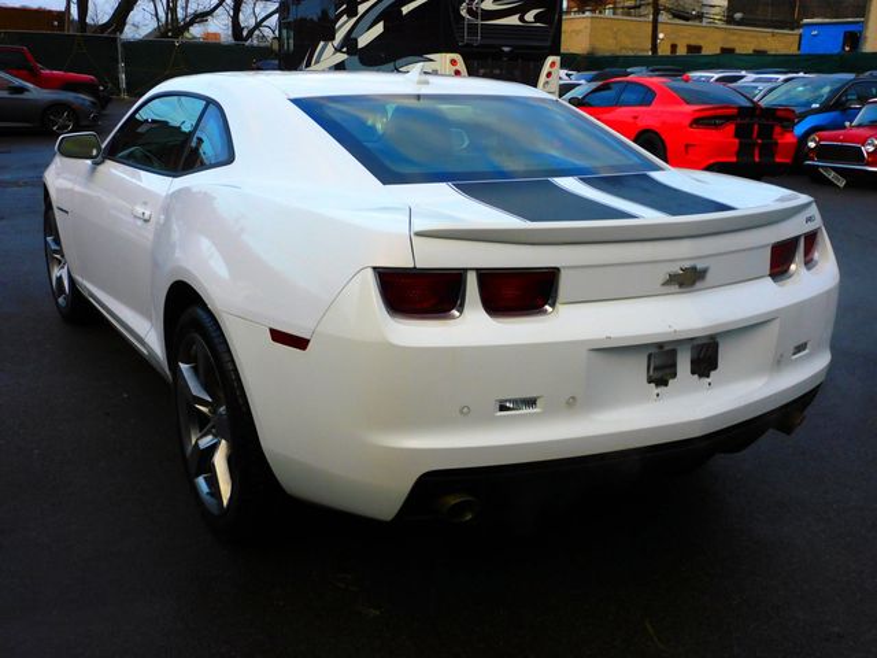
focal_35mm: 35
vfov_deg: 40.7
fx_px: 887
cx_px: 438
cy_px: 329
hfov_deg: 52.6
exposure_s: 1/400
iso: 125
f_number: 3.8
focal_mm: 6.3
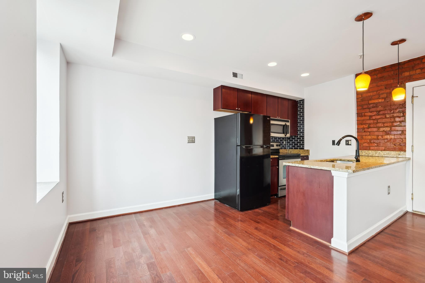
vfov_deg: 72.0
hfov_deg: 95.0
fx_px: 195
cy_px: 142
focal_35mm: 16
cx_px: 212
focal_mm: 16.5
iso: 100
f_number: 8
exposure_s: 1/3.33
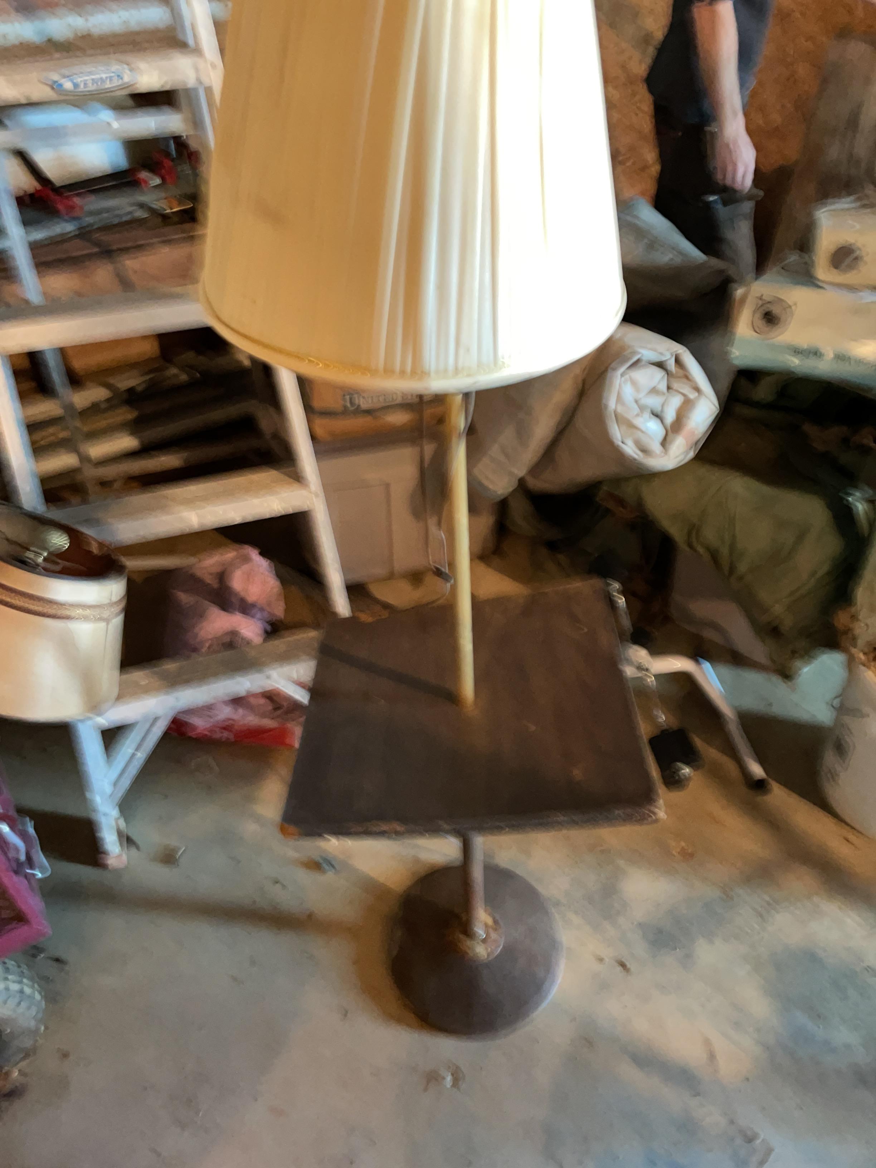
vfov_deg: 56.8
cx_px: 438
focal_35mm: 32
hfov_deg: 44.2
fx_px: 1080
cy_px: 584
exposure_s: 1/15
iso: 320
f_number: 1.6
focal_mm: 4.2
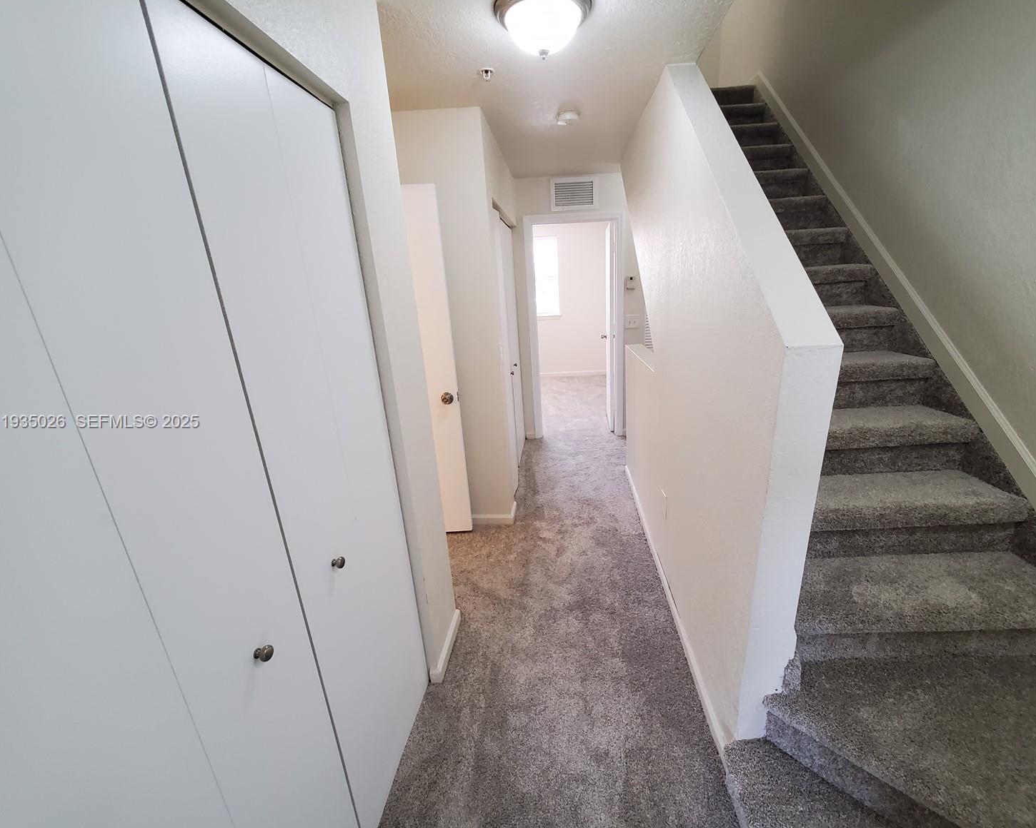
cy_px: 423
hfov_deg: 100.6
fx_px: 429
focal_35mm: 14
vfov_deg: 88.0
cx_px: 548
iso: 250
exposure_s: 1/59
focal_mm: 1.8
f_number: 2.2
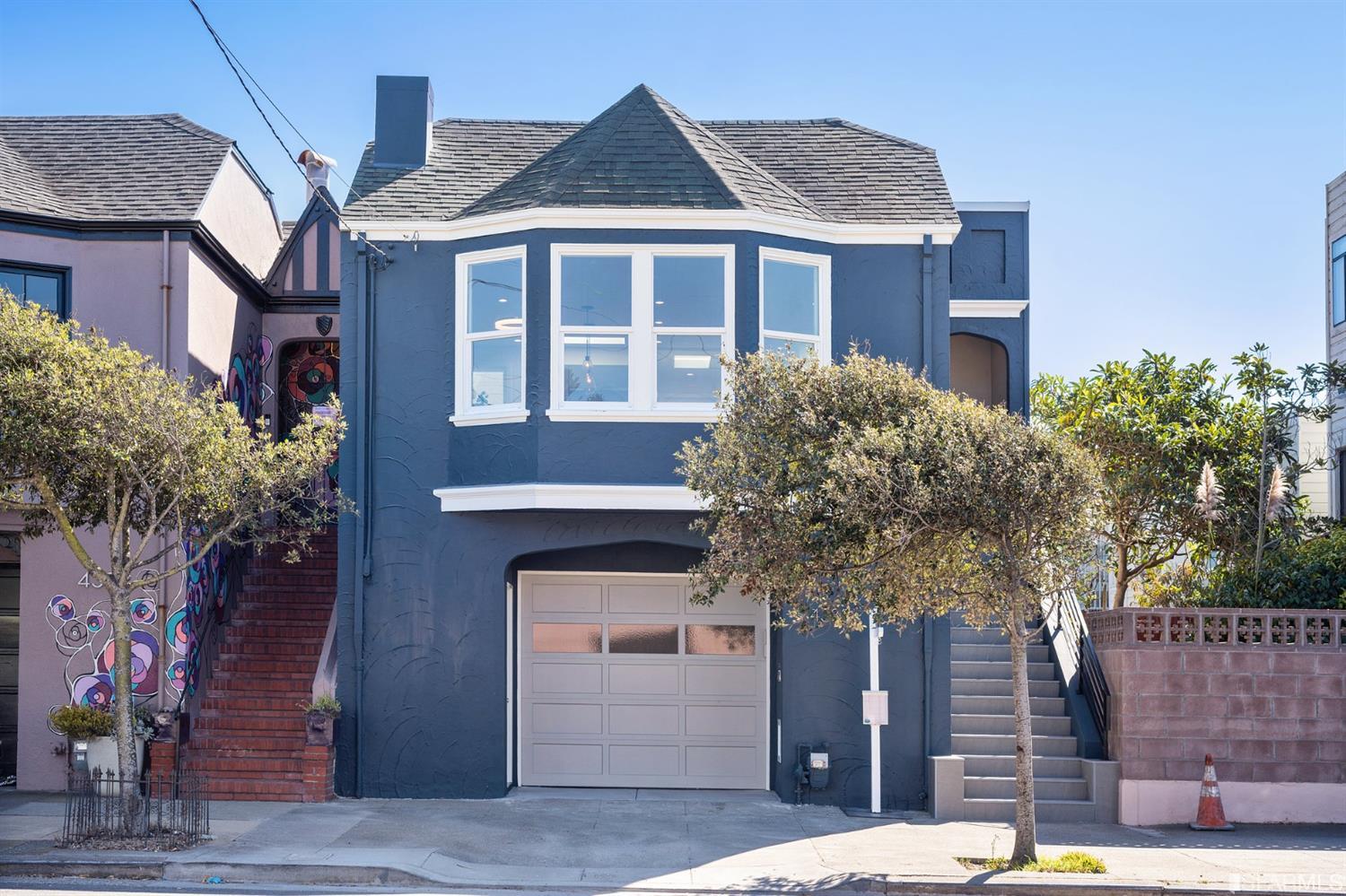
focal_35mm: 50
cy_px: 448
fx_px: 1869
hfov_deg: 39.6
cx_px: 673
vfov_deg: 27.0
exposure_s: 1/100
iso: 125
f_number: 9
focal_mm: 50
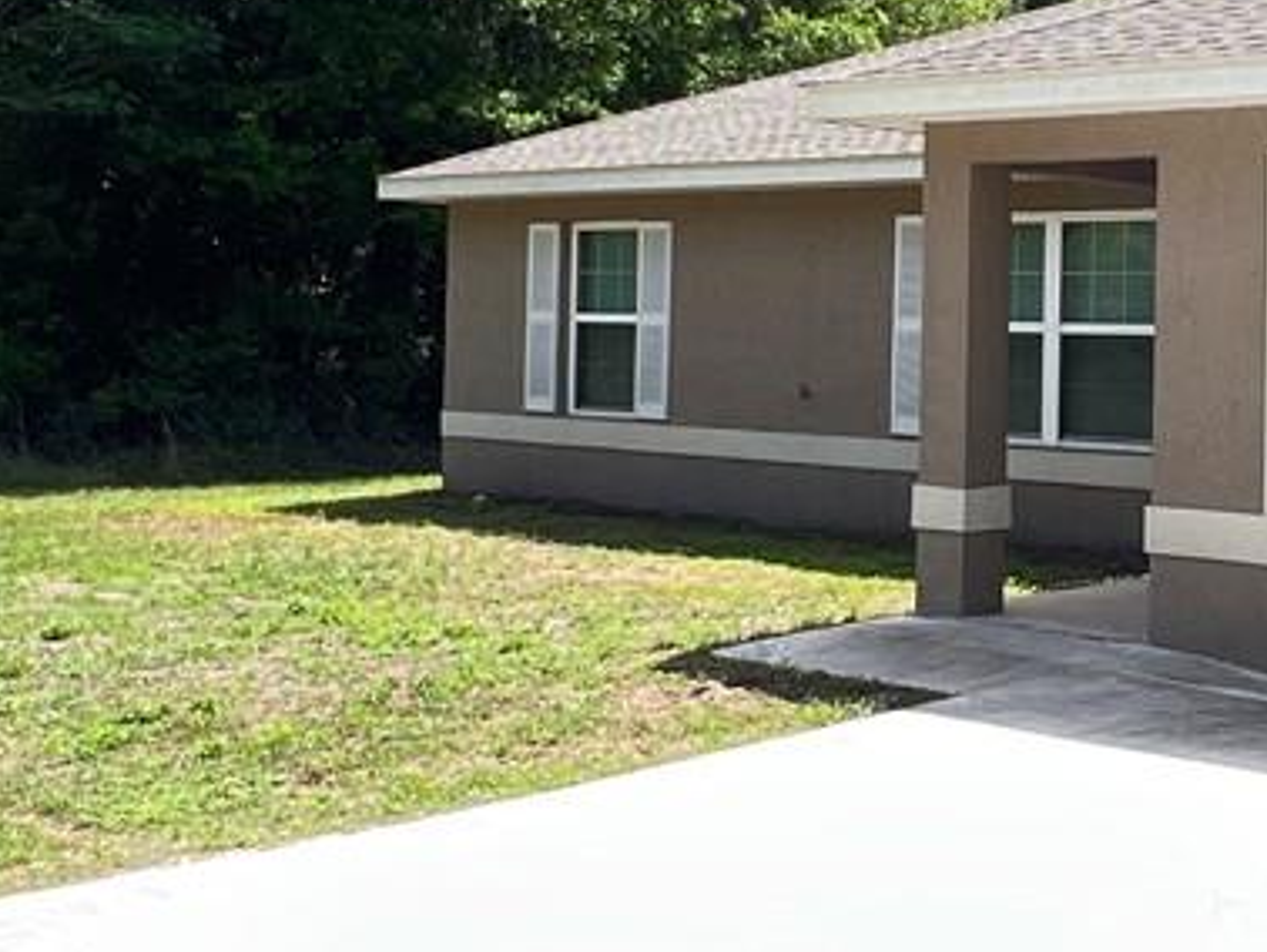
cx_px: 1170
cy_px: 298
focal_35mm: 55
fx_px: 2014
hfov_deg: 32.9
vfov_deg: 26.4
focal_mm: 1.57
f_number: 1.8
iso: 32
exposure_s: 1/413
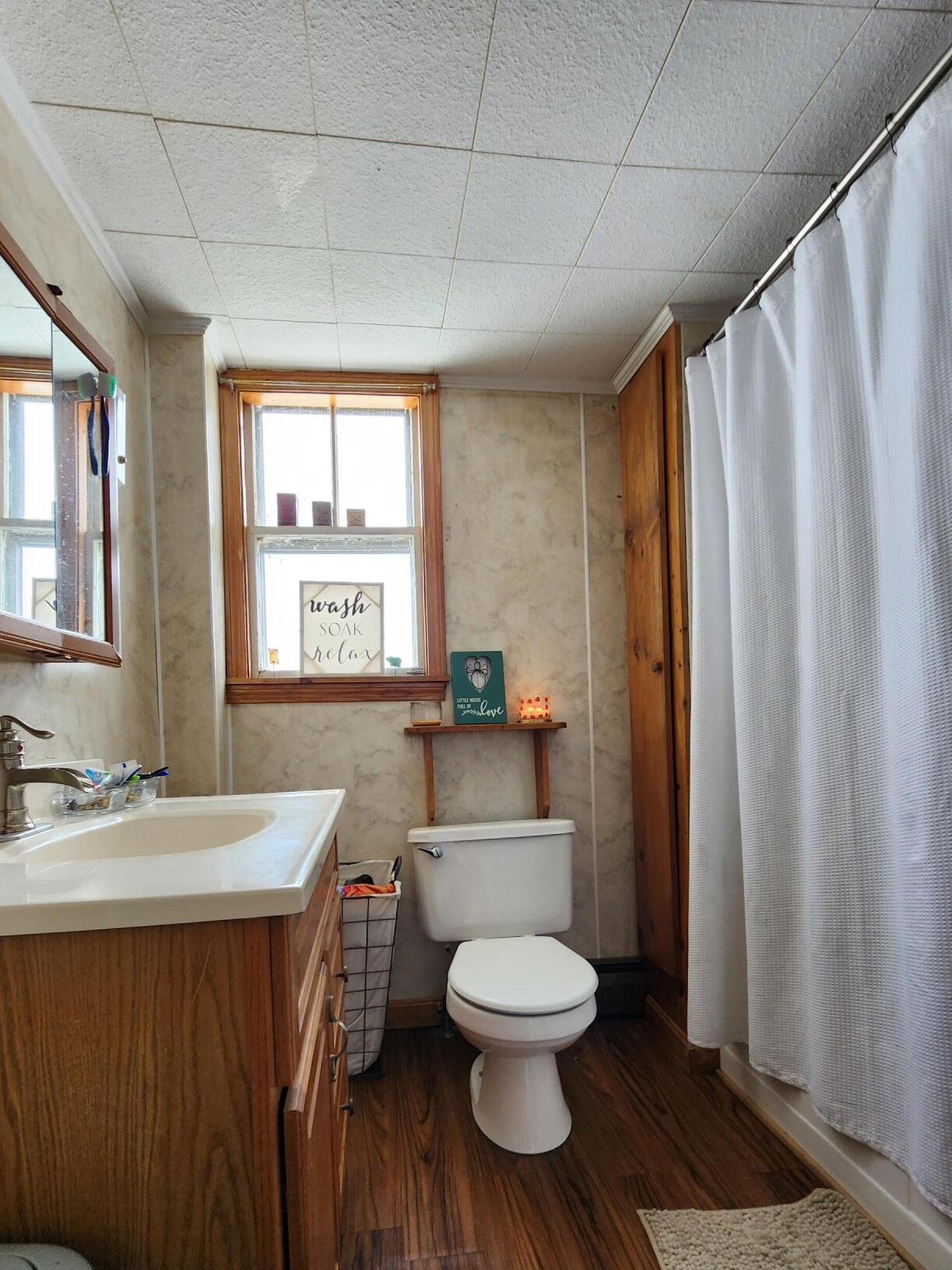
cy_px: 732
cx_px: 447
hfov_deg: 78.0
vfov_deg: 93.8
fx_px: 587
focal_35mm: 16
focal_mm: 2.2
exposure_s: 1/60
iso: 100
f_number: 2.2
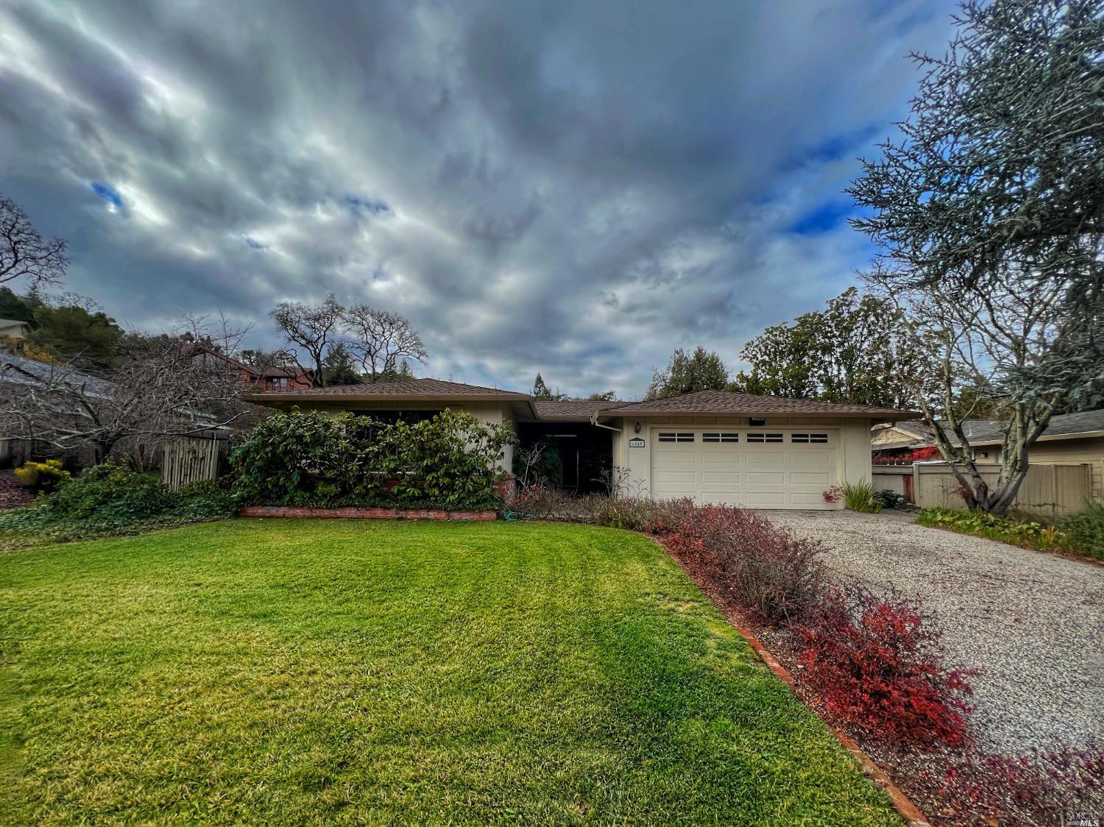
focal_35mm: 13
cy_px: 414
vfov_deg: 89.9
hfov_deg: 106.2
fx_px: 414
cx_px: 552
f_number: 1.8
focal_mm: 1.57
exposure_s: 1/1357
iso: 32
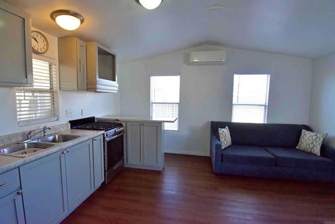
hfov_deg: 100.4
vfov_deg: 77.4
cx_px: 168
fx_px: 140
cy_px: 112
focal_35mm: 15
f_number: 10
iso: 6400
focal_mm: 10
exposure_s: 1/400
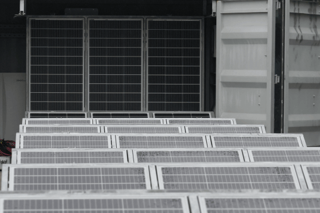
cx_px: 136
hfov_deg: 7.8
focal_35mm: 263
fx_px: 2338
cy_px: 114
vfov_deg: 5.2
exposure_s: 1/200
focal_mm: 105
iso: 1600
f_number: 8
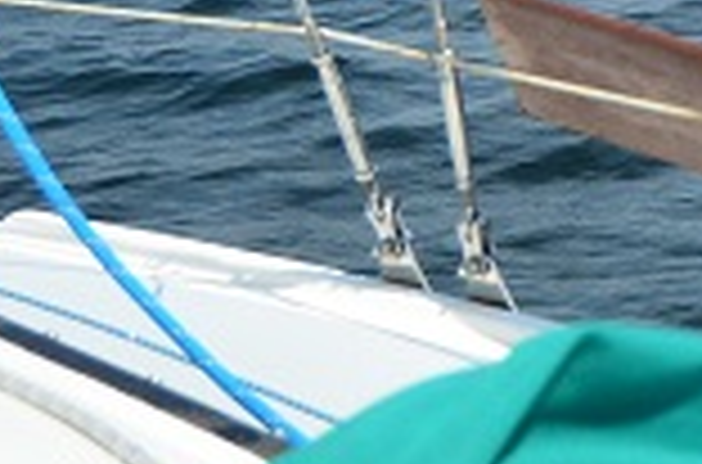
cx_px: 1685
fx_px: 2236
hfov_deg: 13.3
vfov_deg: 10.8
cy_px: -462
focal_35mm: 115
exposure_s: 1/8000
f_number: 4.5
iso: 640
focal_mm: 12
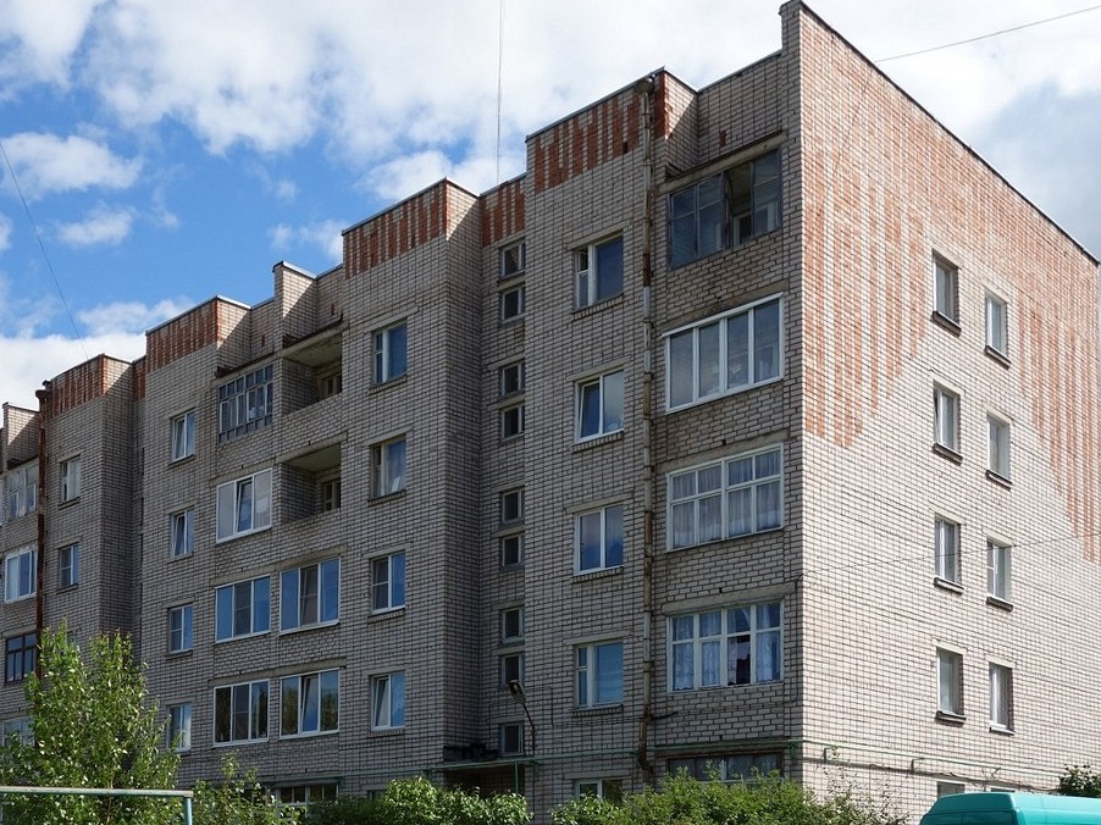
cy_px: 477
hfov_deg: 47.3
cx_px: 397
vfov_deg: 36.7
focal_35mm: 39
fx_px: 1240
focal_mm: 10.4
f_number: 5.6
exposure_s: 1/500
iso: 125
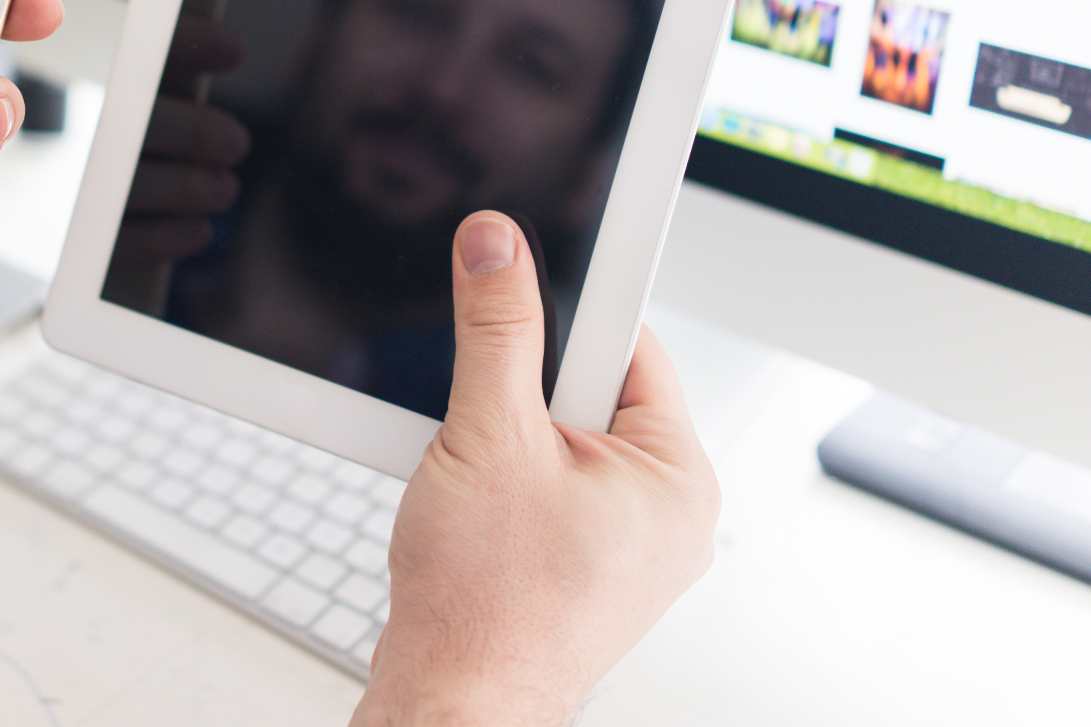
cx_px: 39
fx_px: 2121
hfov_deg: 27.4
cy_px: 12
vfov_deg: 19.0
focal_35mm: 70
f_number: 2
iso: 320
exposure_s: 1/125
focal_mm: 35
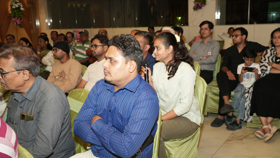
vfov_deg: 33.7
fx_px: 260
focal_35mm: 35
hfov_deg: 56.6
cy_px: 75
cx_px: 140
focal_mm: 33
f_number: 6.3
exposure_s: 1/125
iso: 2000
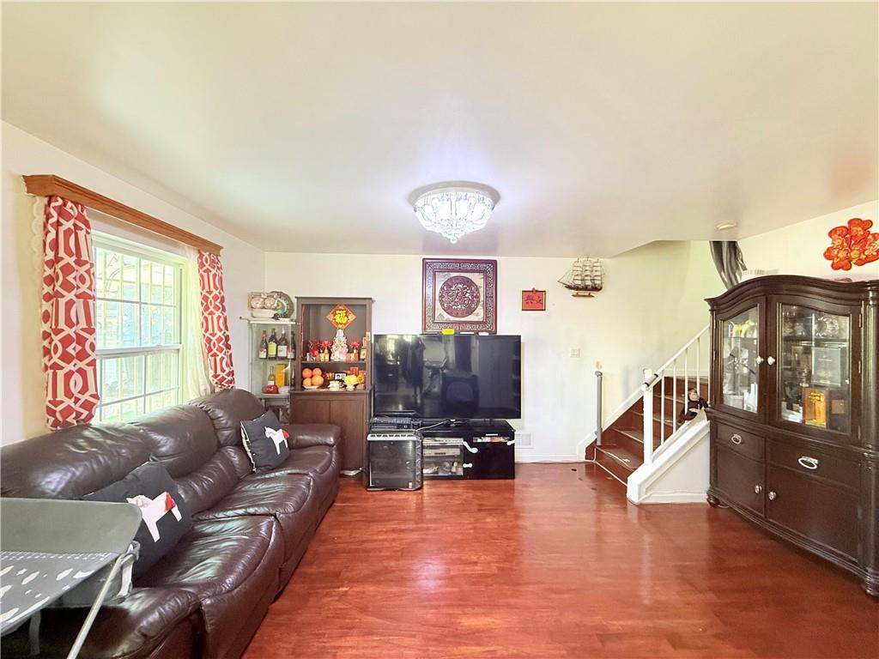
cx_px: 440
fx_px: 356
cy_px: 330
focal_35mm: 14
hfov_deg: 102.1
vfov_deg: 85.7
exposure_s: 1/60
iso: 320
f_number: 2.2
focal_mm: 2.22
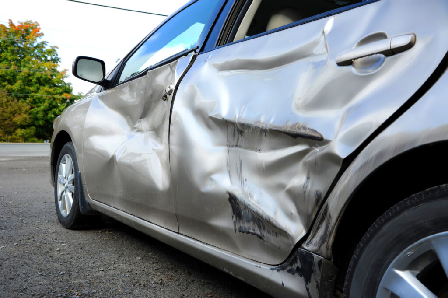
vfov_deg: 41.1
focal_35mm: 32
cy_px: 149
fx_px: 398
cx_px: 224
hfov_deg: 58.8
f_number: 7.1
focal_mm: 32
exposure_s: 1/100
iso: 100
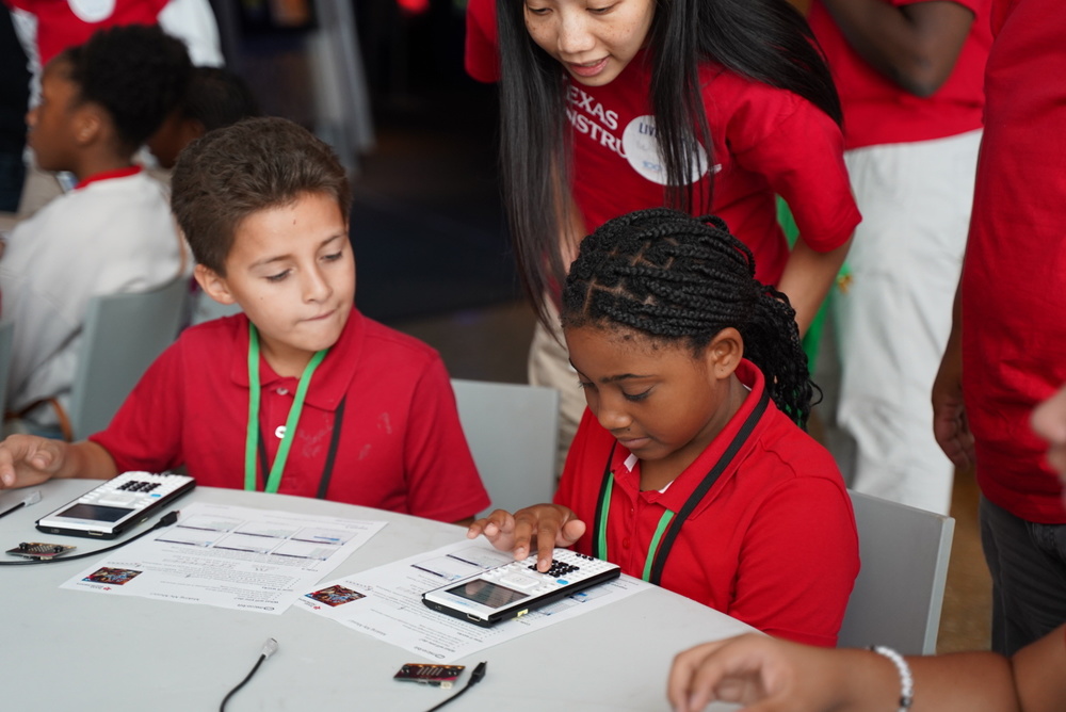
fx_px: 1778
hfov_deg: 33.4
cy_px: 356
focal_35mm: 60
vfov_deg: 22.7
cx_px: 533
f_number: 2.8
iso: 1250
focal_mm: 60
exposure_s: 1/160
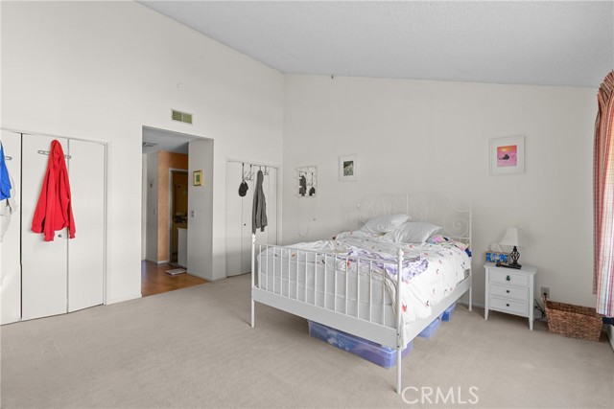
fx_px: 273
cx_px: 307
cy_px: 204
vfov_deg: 73.8
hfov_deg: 96.7
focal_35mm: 16
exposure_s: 1/1.25
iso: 1000
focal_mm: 16
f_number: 8
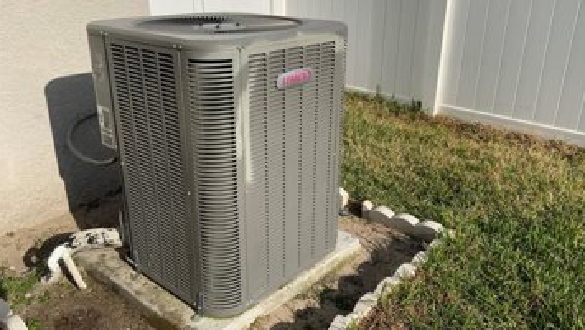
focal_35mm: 32
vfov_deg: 36.7
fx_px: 497
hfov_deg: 61.0
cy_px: 170
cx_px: 292
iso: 20
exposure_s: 1/4065
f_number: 1.8
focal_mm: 3
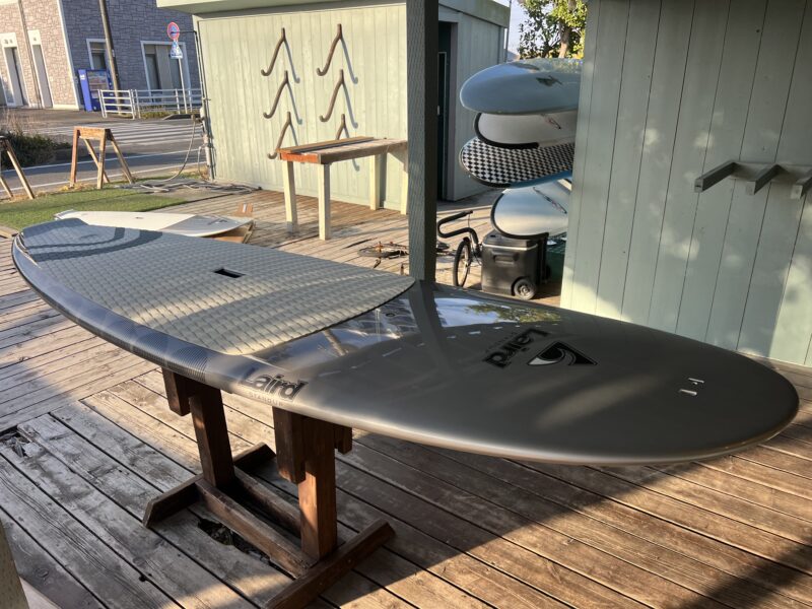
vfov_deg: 53.1
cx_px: 406
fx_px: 610
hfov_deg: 67.3
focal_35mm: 26
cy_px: 304
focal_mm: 5.7
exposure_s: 1/758
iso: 50
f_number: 1.5
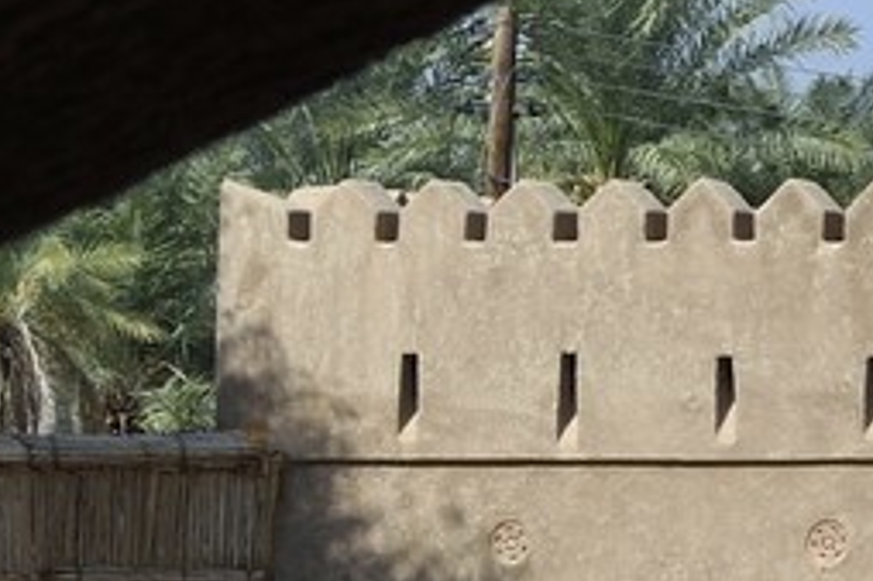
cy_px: 413
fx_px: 4726
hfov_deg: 8.8
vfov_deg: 7.0
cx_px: 2585
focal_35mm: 195
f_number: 18
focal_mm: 31
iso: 200
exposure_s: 1/200
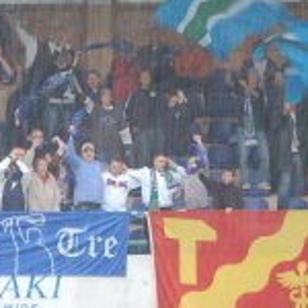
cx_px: 94
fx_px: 8526
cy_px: 160
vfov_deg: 2.1
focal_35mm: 847
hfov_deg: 2.1
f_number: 5.6
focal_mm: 200
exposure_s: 1/50
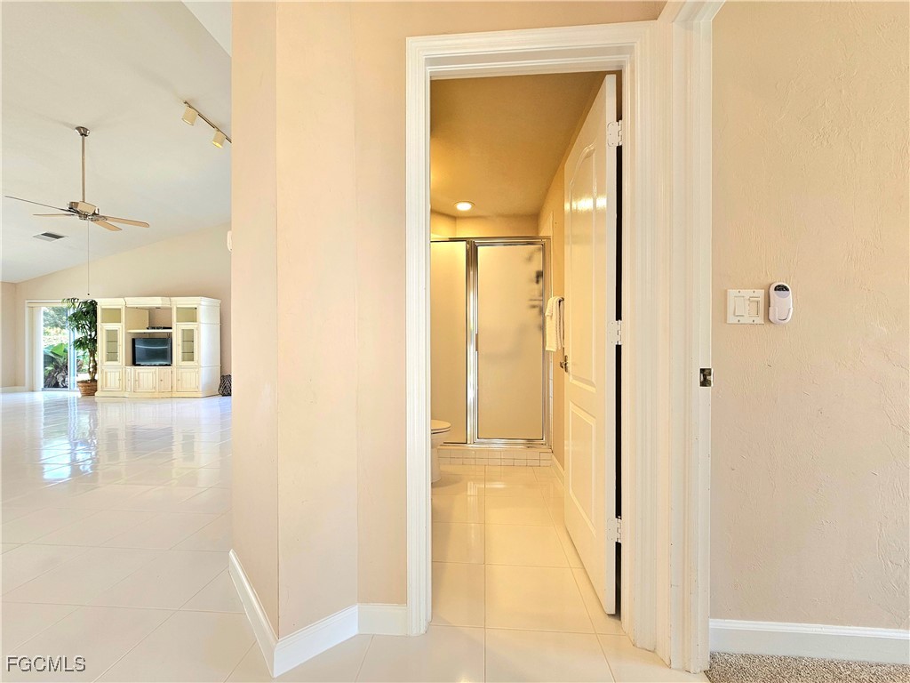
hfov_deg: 106.2
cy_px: 342
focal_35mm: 13
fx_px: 342
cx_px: 455
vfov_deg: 89.9
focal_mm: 2.2
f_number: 2.2
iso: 80
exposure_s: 1/60.2
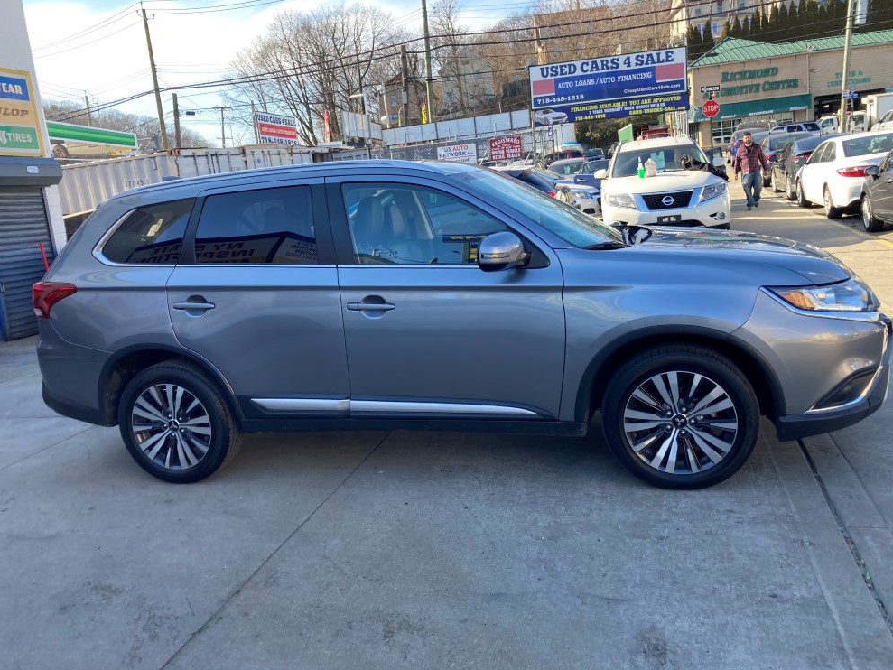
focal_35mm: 29
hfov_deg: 61.7
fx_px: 748
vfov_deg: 48.2
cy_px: 335
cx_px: 446
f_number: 1.8
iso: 20
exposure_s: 1/255
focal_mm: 3.99
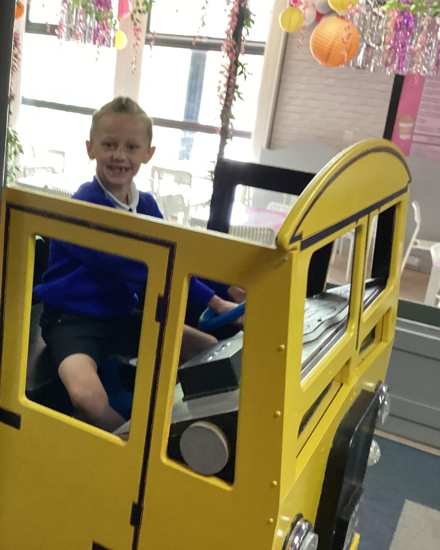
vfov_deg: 44.8
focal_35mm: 41
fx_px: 667
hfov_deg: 36.0
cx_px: 136
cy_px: 272
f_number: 2.4
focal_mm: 3.3
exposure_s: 1/50
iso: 250
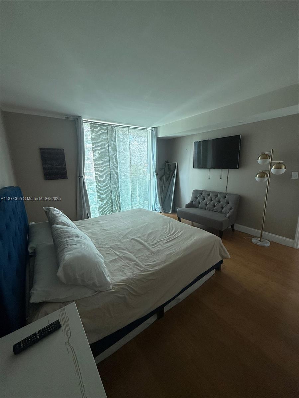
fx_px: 161
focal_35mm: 14
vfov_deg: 102.1
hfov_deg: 85.7
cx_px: 150
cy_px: 199
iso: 160
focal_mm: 2.22
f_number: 2.2
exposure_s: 1/99
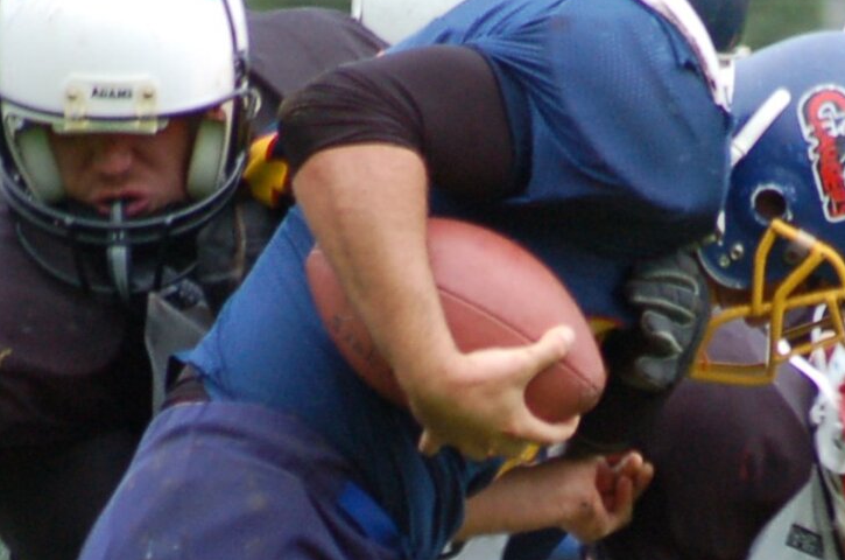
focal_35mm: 1093
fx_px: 25599
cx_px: 591
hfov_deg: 1.9
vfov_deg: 1.3
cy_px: 668
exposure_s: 1/320
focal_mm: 240
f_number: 5.3
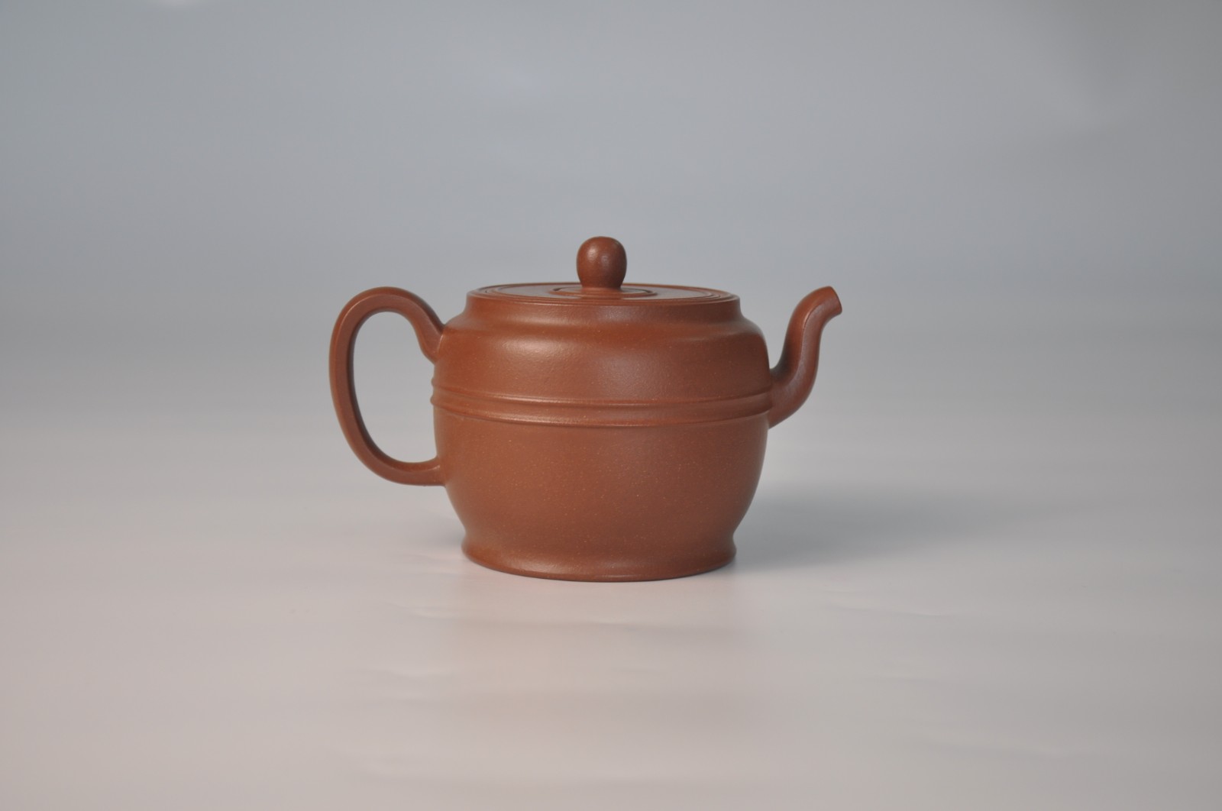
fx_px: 2034
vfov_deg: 22.6
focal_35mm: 60
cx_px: 611
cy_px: 406
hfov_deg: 33.4
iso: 200
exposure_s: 1/40
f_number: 6.3
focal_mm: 40
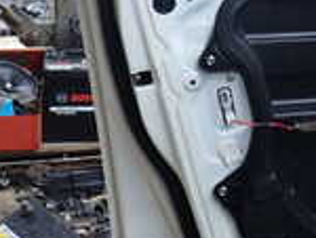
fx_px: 1097
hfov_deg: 15.8
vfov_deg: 12.1
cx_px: 375
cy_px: -51
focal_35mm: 120
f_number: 2.3
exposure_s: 1/60
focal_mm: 5.4
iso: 160
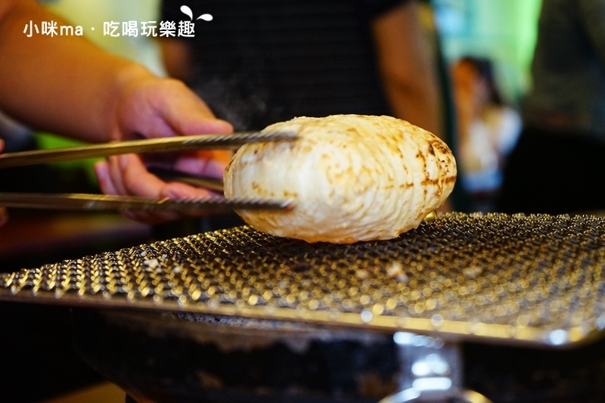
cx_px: 302
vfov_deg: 20.6
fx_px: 1109
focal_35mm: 66
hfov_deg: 30.5
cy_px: 202
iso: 3200
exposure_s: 1/80
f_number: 5.6
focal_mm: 66
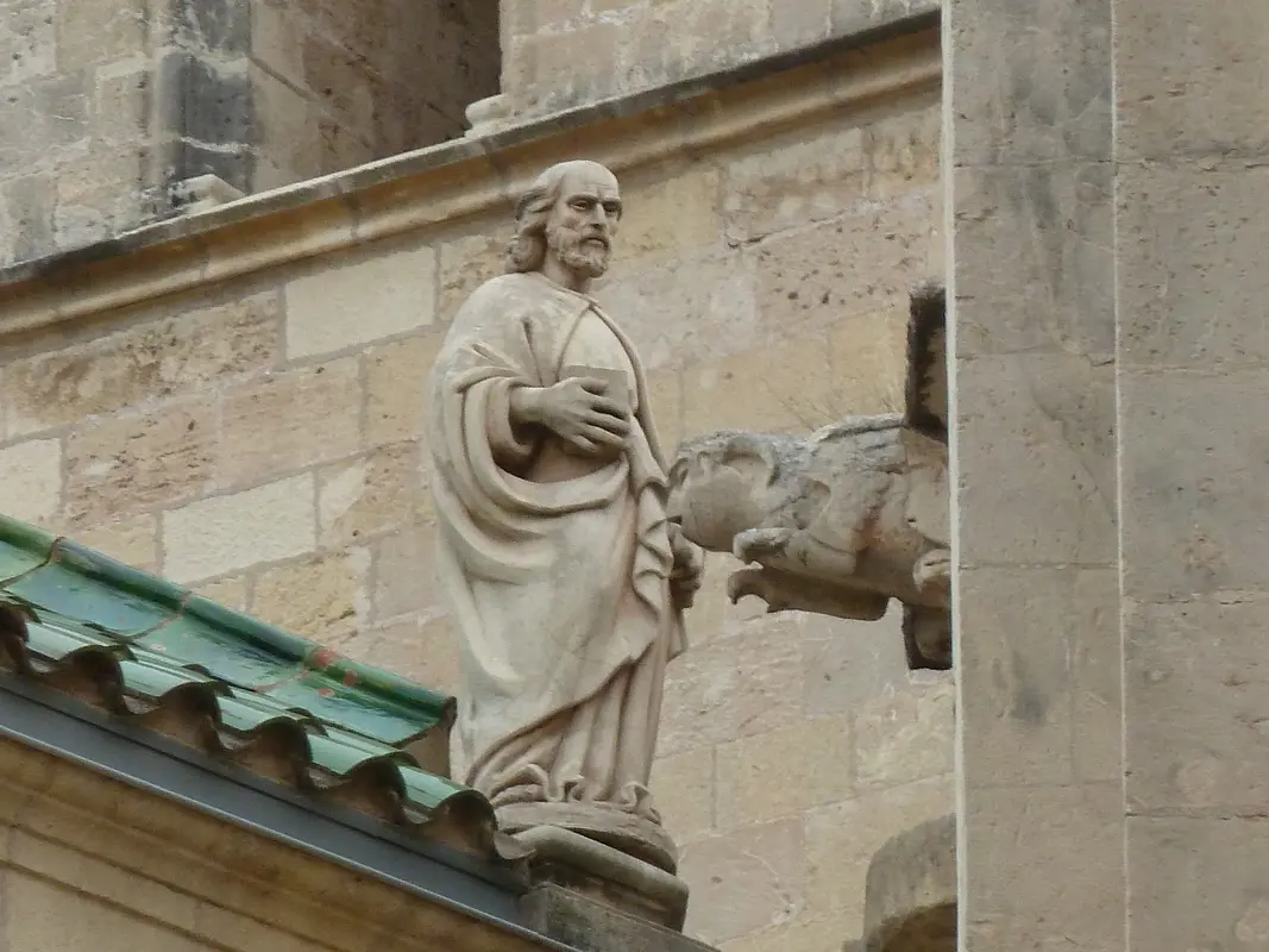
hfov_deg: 3.4
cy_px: 476
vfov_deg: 2.6
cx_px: 634
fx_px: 21150
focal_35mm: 577
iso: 200
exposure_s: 1/250
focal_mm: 49.2
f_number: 4.9
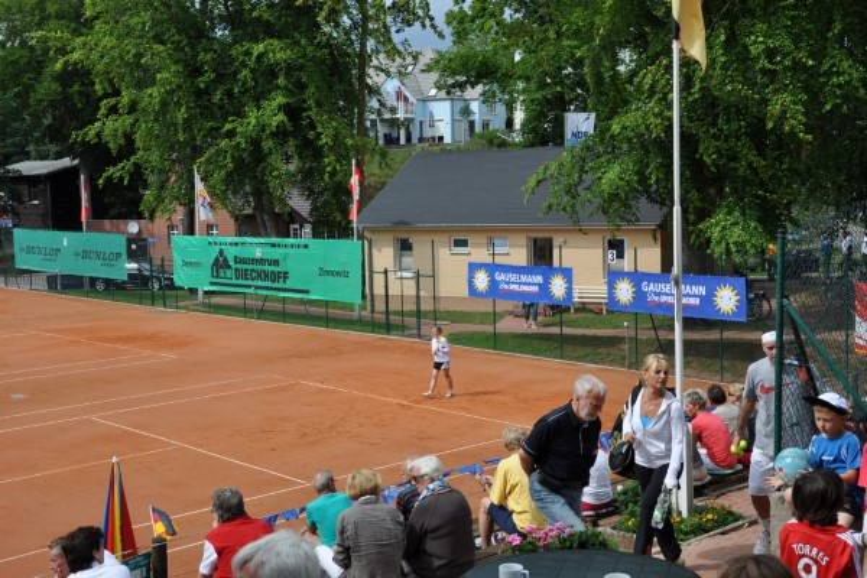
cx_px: 434
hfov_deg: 41.1
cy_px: 289
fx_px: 1156
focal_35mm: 48
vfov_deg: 28.1
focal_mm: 32
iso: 200
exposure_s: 1/320
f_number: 9
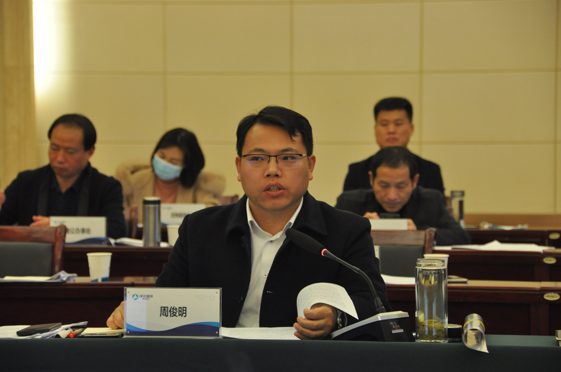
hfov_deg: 15.2
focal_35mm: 135
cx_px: 280
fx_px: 2101
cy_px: 186
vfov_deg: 10.1
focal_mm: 90
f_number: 5.3
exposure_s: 1/60
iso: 1000
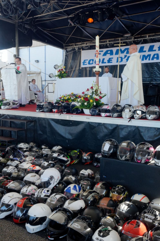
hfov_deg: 36.7
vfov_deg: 53.2
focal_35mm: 36
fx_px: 241
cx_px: 80
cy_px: 120
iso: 400
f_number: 9
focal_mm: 24
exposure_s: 1/100
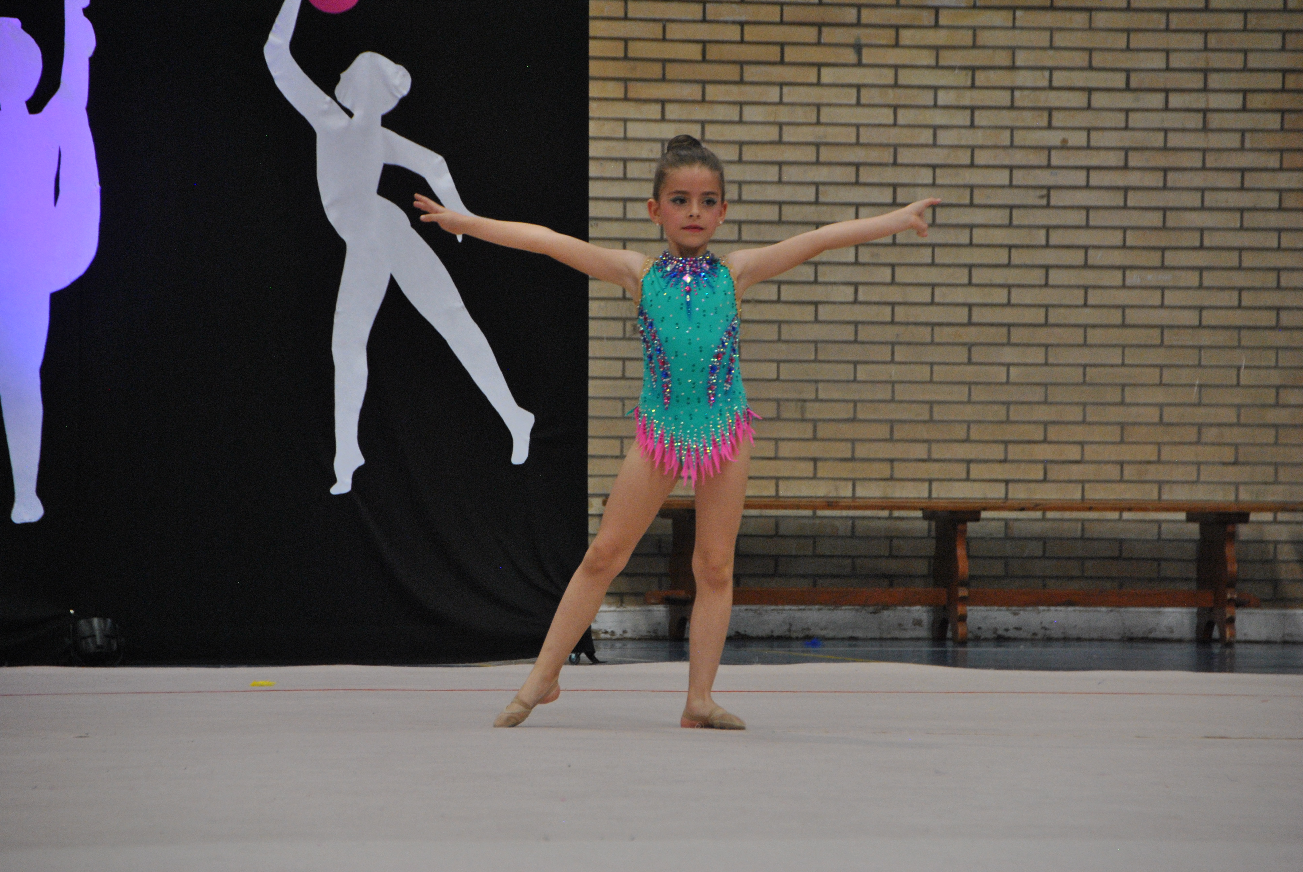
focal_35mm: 210
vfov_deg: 6.6
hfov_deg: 9.8
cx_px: 652
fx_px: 7610
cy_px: 436
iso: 800
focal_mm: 140
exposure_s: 1/125
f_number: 6
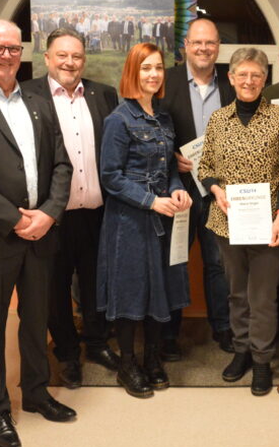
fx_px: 584
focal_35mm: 48
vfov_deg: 41.7
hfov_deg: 25.7
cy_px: 193
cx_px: 268
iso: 3200
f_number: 3.5
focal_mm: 18
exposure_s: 1/40
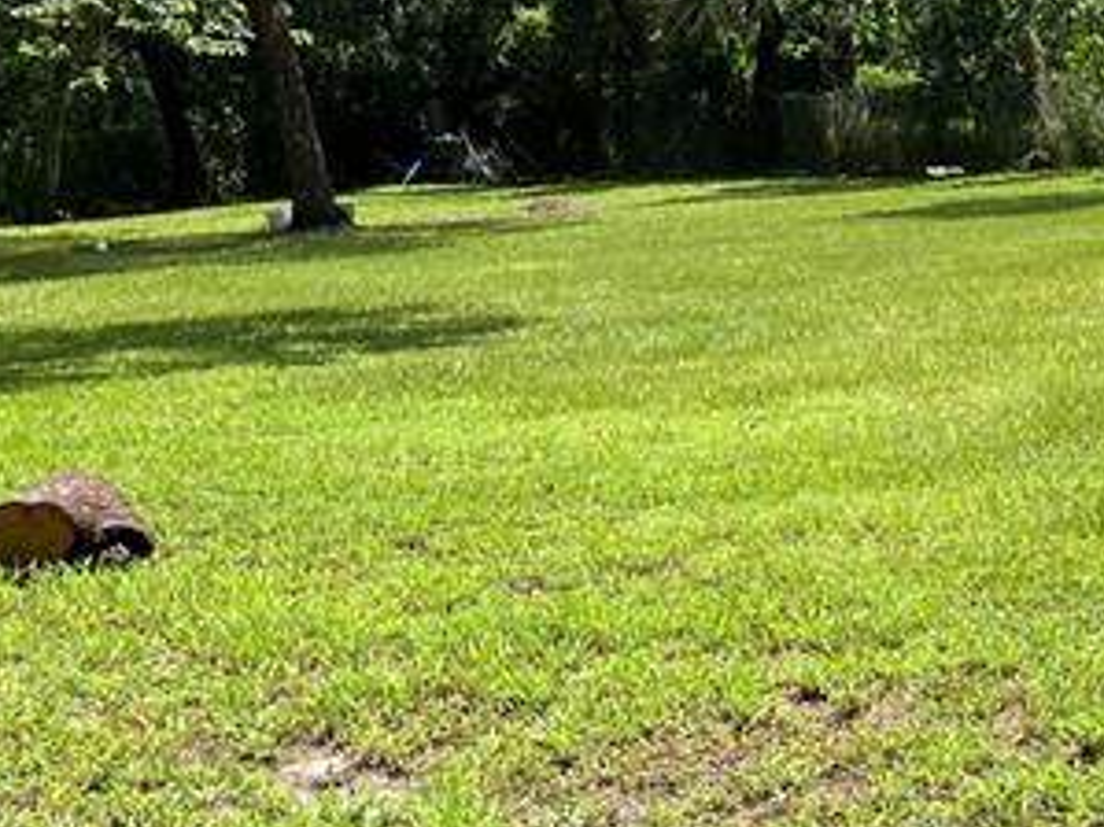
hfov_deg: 20.2
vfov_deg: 16.6
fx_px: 2837
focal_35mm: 89
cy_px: 425
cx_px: 1433
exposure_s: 1/2179
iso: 50
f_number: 1.6
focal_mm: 5.1
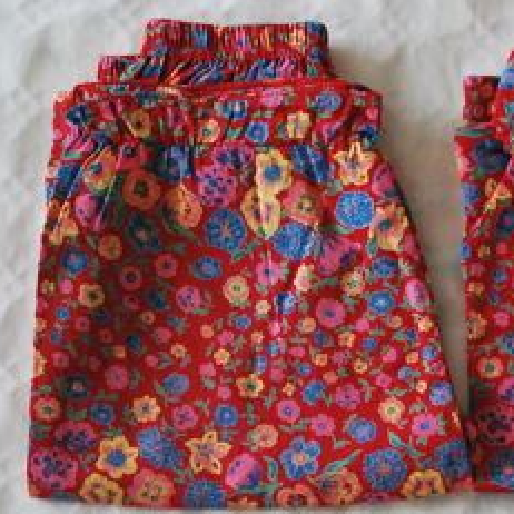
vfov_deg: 19.3
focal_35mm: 90
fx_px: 1512
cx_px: 443
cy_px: 284
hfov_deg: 19.0
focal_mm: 34
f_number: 5
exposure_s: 1/50
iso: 1600
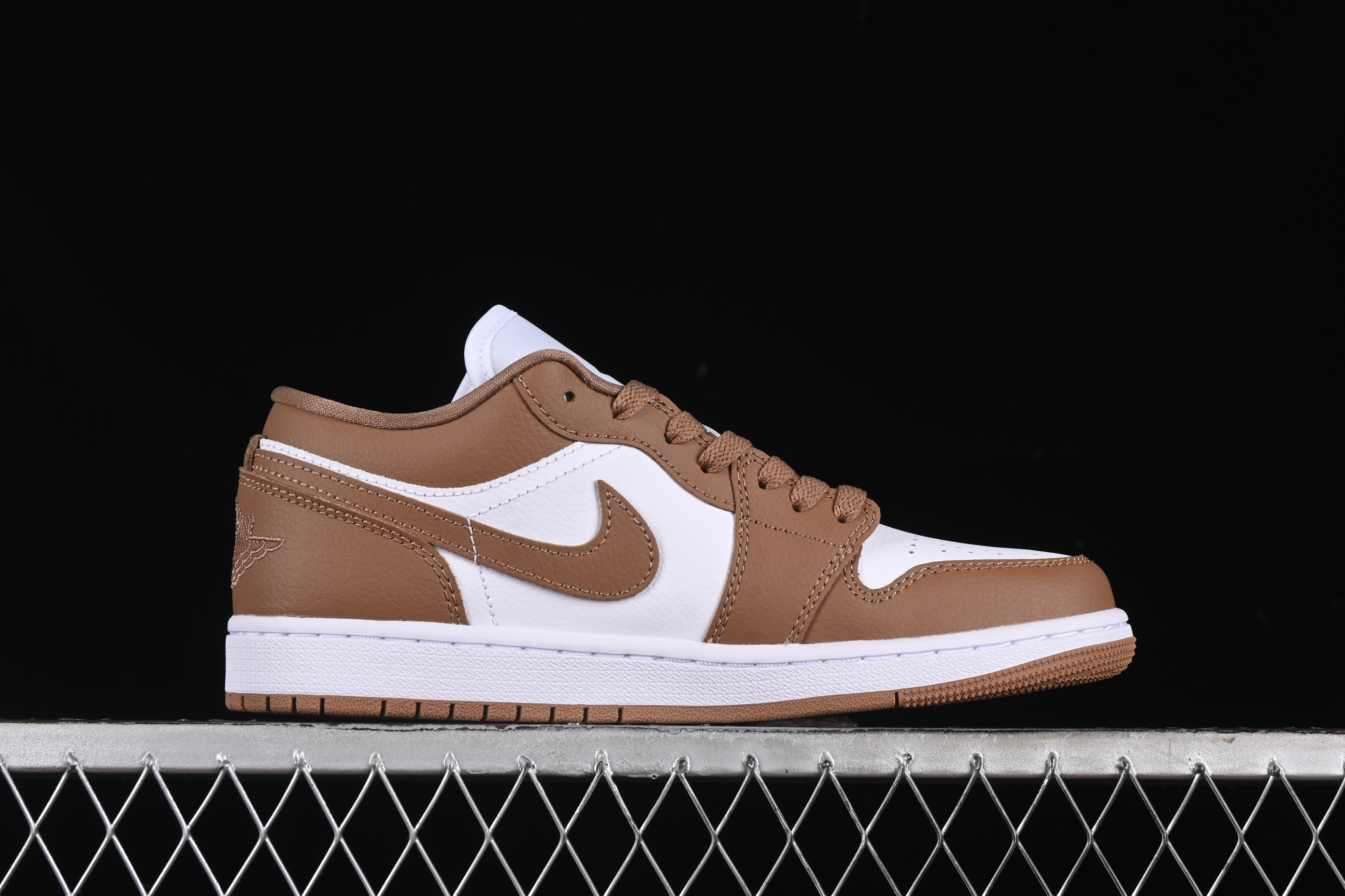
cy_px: 448
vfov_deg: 18.2
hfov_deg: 27.0
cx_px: 672
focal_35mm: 75
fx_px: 2802
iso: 160
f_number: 8
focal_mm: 50
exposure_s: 1/80
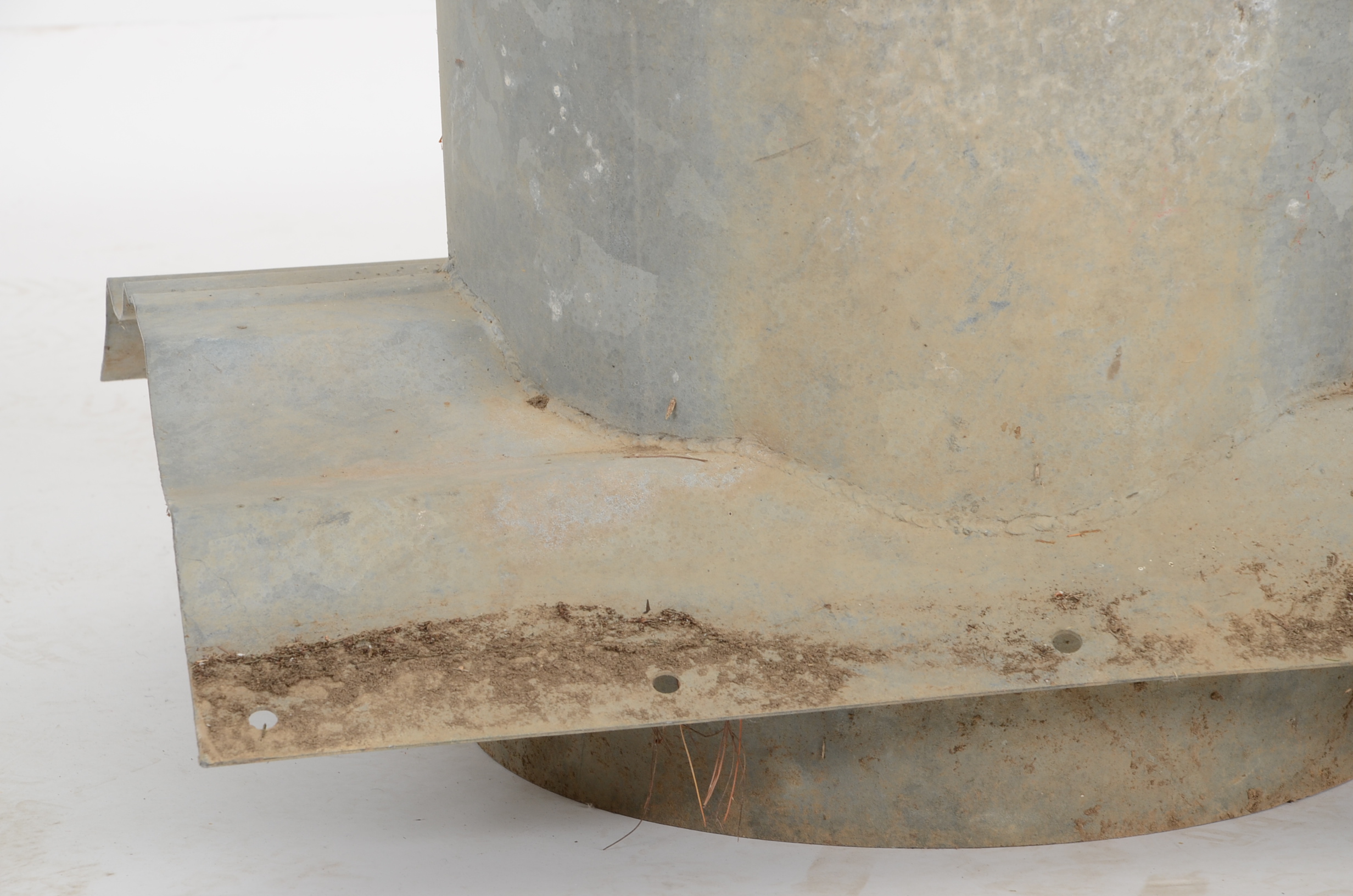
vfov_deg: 8.7
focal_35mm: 158
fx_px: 5907
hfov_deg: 13.1
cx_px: 676
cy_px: 448
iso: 200
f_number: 10
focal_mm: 105
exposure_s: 1/160
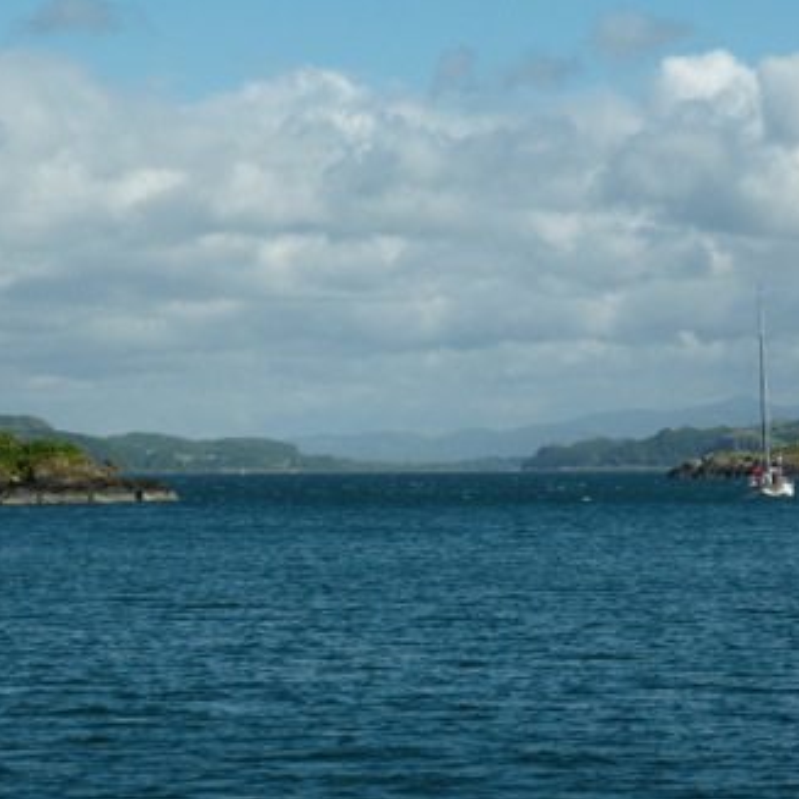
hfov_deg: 12.0
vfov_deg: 12.0
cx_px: 528
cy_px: 401
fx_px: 3787
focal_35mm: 145
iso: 80
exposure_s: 1/1000
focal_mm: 14.2
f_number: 4.4
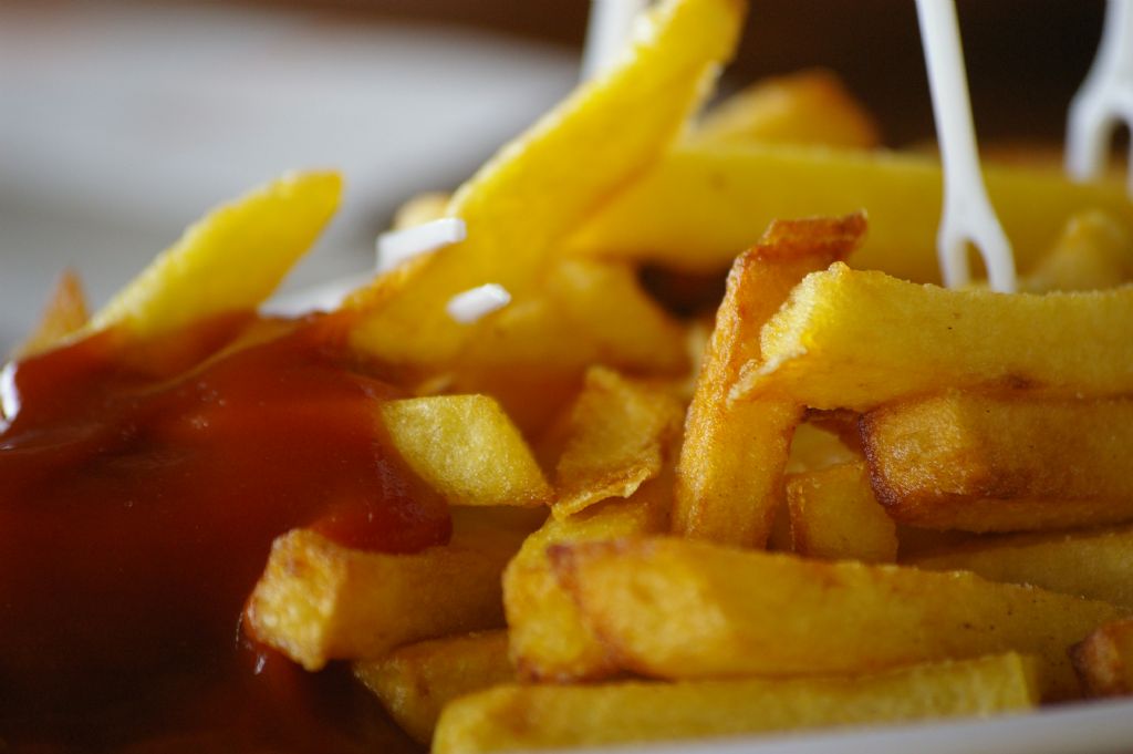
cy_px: 377
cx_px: 566
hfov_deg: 7.2
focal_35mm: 285
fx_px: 8962
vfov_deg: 4.8
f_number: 4.5
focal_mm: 190
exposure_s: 1/250
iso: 800
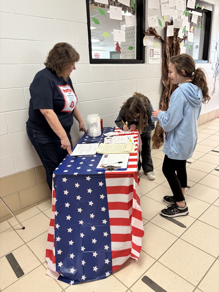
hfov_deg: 53.1
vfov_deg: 67.3
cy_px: 146
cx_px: 110
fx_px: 219
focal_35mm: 26
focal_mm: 5.96
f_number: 1.6
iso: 250
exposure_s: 1/60
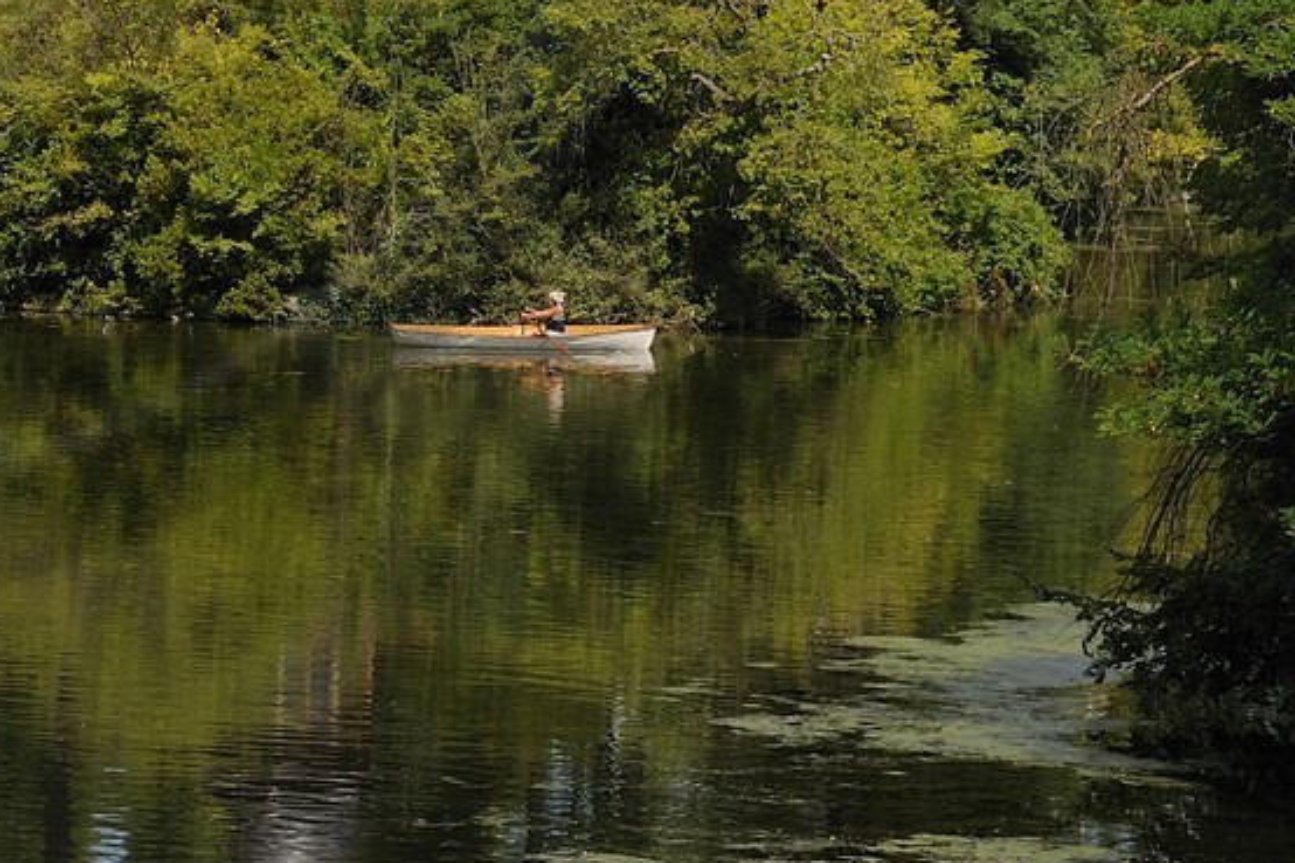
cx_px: -236
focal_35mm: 202
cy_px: -365
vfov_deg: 6.7
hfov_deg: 10.0
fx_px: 7264
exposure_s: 1/250
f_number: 9
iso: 200
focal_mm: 70
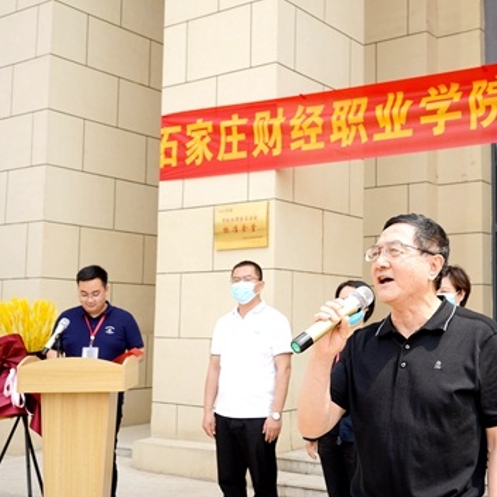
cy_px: 258
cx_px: 373
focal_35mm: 46
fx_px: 747
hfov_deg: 36.0
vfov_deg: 36.8
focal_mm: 34
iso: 100
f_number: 5.6
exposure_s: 1/200
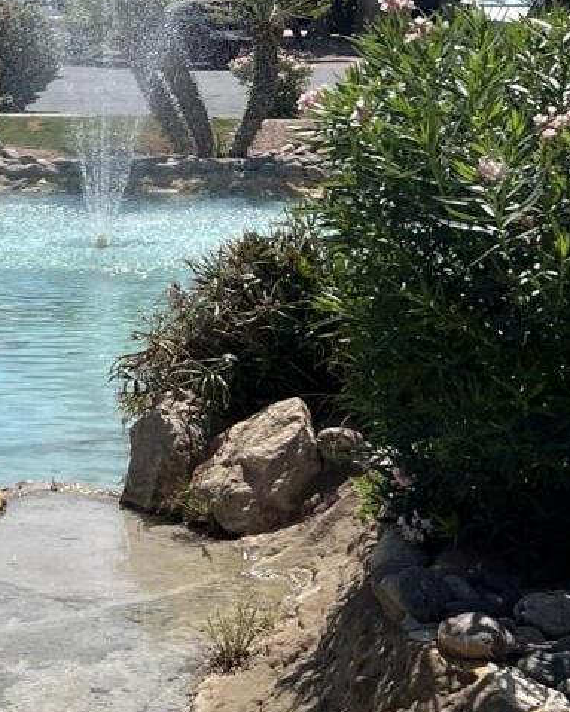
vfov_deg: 18.0
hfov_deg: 14.4
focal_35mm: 106
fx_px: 2236
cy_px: 219
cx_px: 54
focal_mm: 5.7
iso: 50
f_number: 1.5
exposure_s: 1/5882
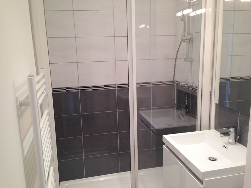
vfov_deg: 42.9
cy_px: 94
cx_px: 126
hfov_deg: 55.4
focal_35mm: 33
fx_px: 239
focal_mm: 4.12
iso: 80
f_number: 2.4
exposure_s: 1/20
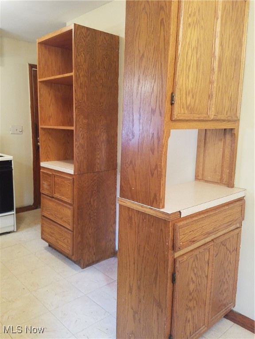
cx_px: 128
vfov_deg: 67.3
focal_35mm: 26
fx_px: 255
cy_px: 170
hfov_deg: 53.1
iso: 200
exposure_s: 1/24
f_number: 1.7
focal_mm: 4.2
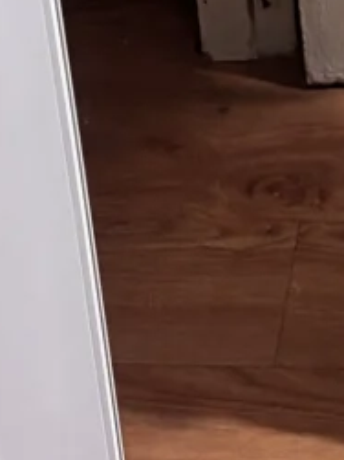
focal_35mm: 149
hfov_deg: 9.4
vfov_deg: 11.2
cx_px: 661
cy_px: -638
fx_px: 1976
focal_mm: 5.96
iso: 500
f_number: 1.6
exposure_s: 1/50
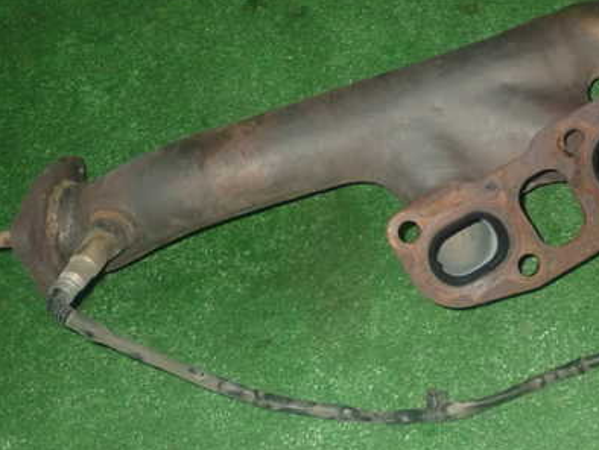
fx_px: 1160
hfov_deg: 28.6
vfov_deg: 21.9
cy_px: 190
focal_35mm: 67
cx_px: 429
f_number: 9
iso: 1000
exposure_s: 1/40
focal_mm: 7.84
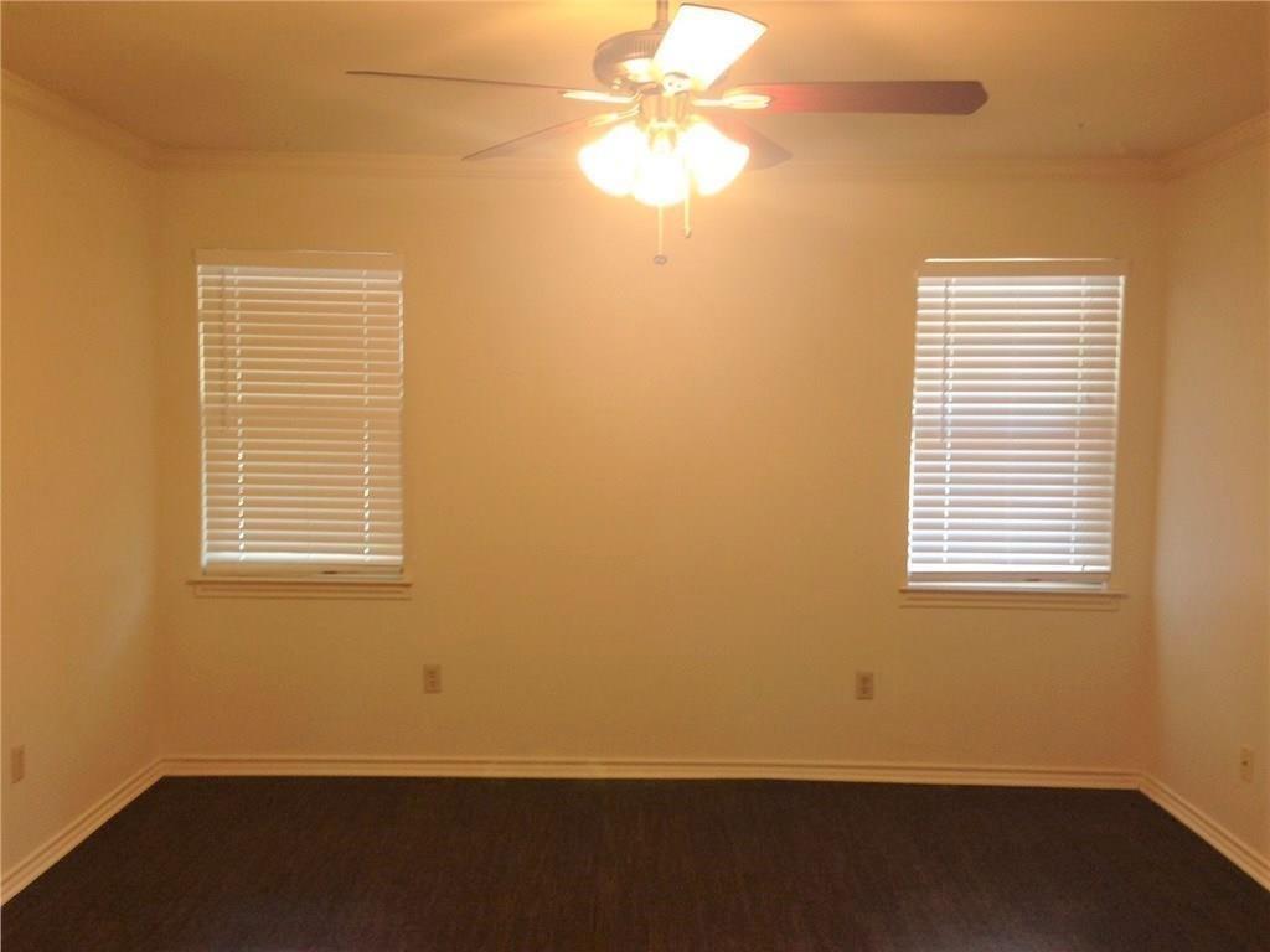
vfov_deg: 42.9
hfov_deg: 55.4
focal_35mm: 33
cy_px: 476
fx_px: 1211
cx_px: 635
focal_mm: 4.12
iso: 100
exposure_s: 1/20
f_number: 2.4
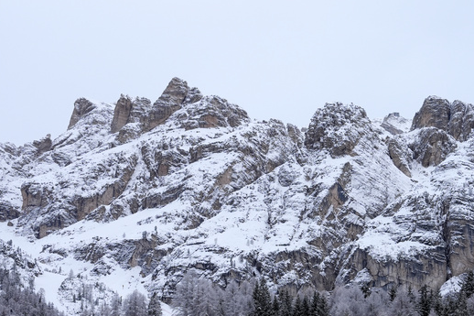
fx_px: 1171
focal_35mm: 89
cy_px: 231
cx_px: 323
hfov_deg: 22.8
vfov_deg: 15.3
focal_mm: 45
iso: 800
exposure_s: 1/1250
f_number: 5.6
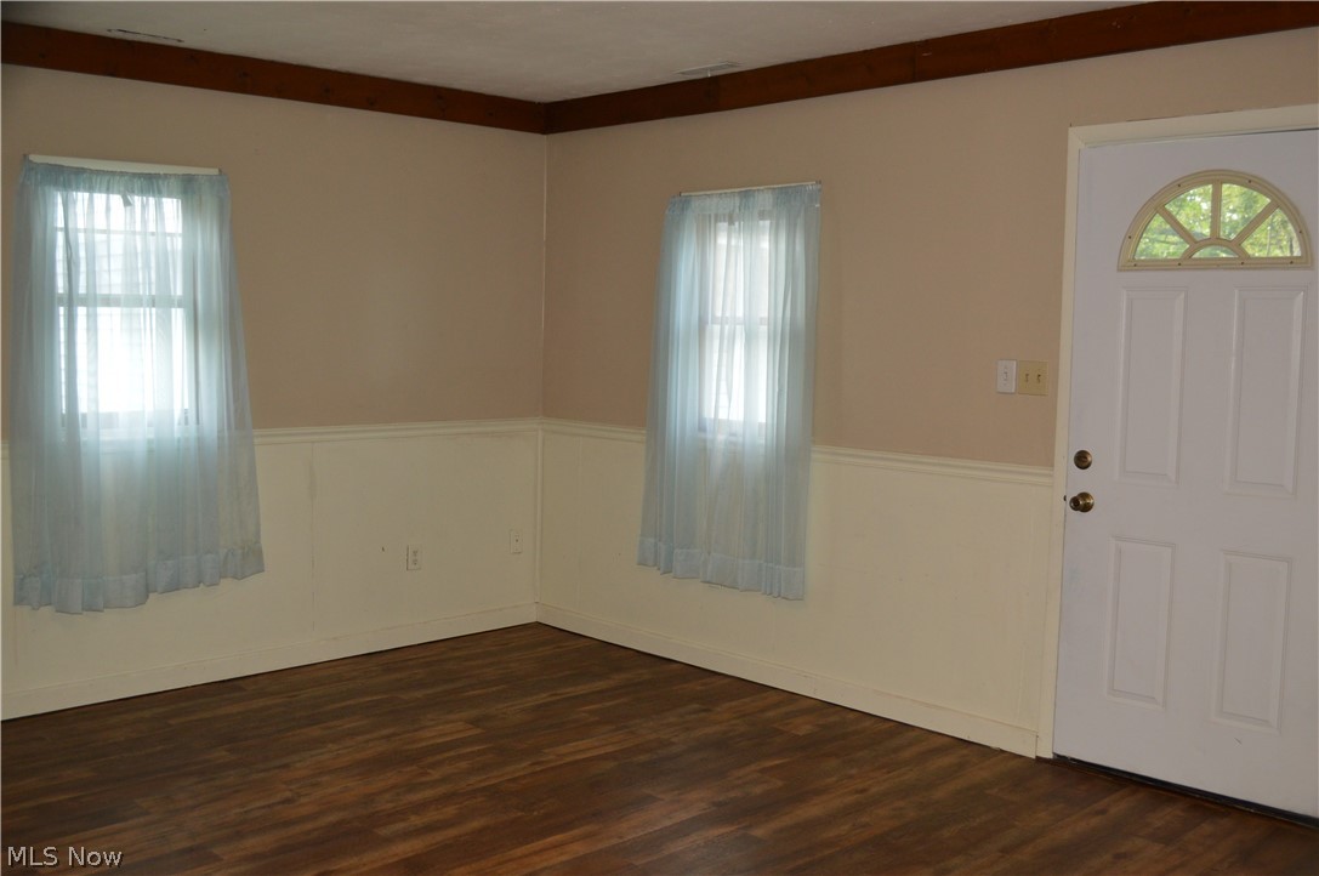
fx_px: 1317
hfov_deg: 53.2
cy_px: 438
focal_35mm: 36
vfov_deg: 36.8
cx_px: 660
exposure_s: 1/60
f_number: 4
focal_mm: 24
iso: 720
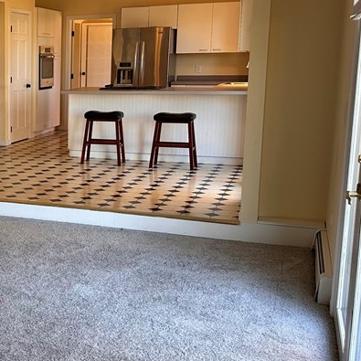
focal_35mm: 55
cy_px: 173
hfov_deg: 28.7
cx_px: -19
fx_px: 649
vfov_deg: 31.1
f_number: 1.78
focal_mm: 6.86
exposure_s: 1/120
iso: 160
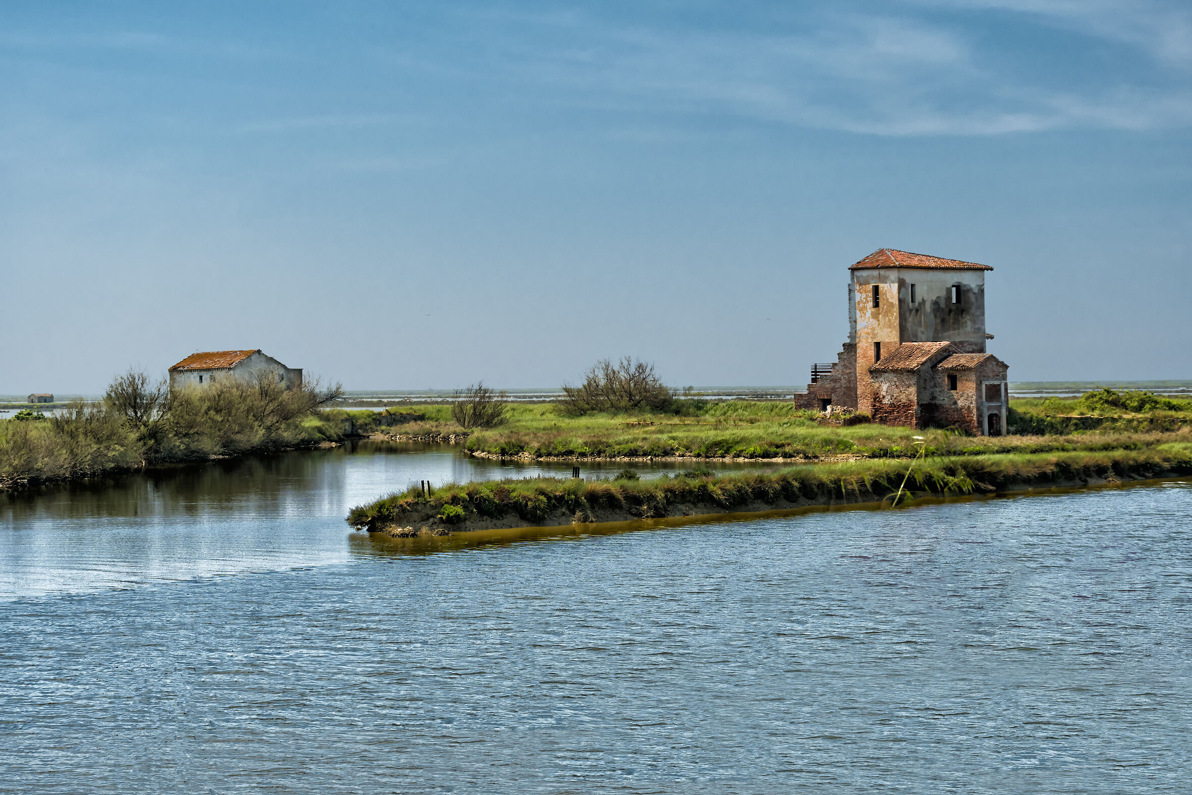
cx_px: 589
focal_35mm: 69
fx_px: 2268
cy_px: 394
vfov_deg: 19.9
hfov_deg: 29.4
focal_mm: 45
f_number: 9
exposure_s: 1/320
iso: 160
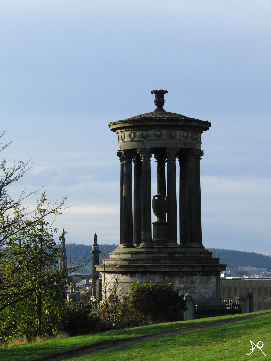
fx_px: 1336
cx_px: 136
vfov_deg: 15.4
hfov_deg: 11.6
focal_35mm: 128
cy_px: 180
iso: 100
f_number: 7.5
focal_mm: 22.6
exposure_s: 1/125
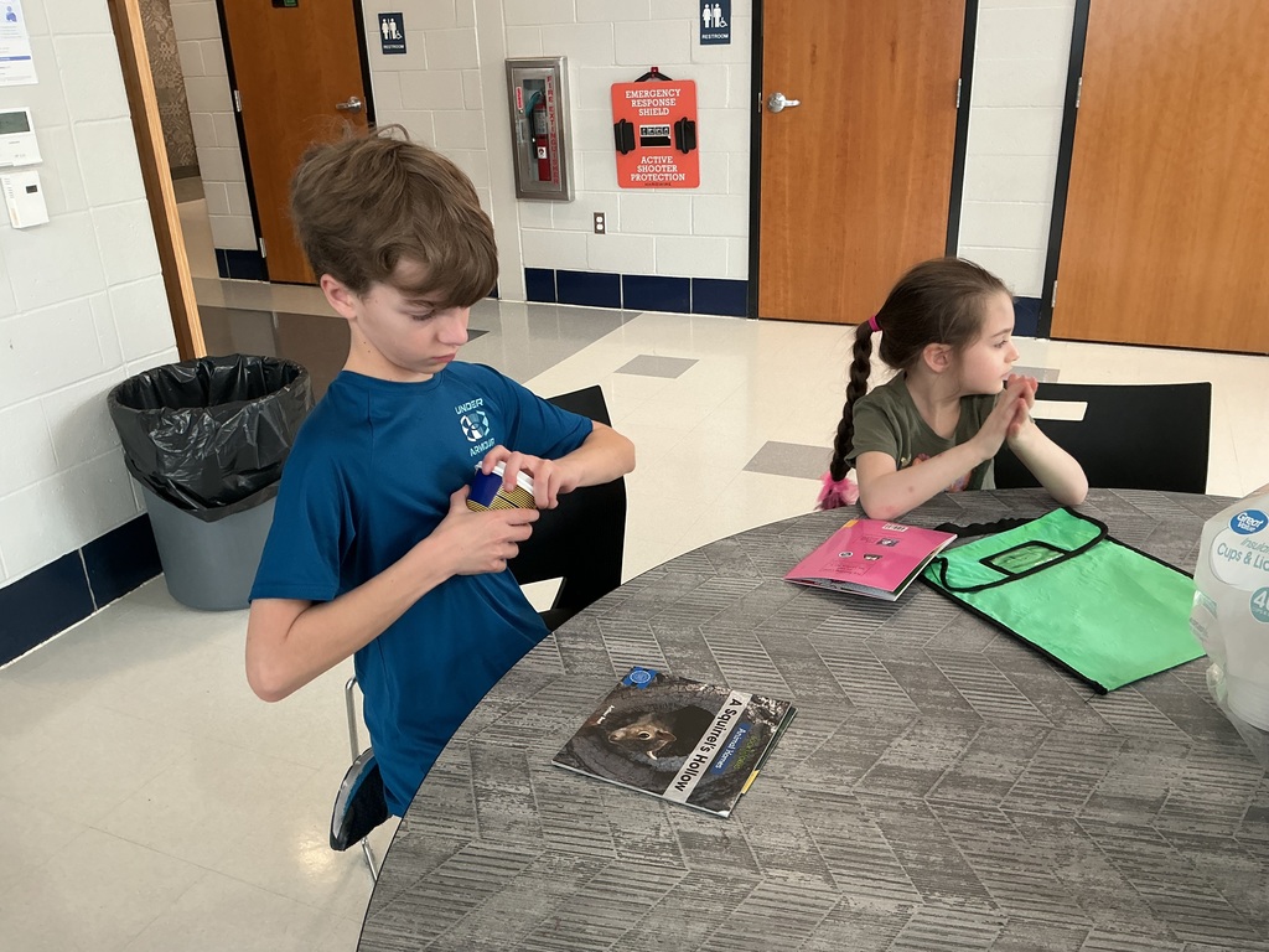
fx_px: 1063
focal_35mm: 29
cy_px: 476
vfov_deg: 48.2
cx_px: 634
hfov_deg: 61.7
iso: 64
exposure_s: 1/60
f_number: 1.8
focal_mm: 3
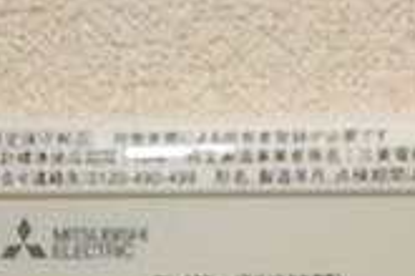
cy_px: 487
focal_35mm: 93
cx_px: 229
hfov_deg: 21.9
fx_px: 1072
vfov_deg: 13.3
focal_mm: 16
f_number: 5.6
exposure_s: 1/40
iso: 800
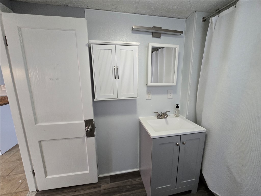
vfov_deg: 89.9
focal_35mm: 13
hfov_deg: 106.2
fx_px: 98
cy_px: 98
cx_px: 130
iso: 400
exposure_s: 1/60
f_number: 2.2
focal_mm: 2.2
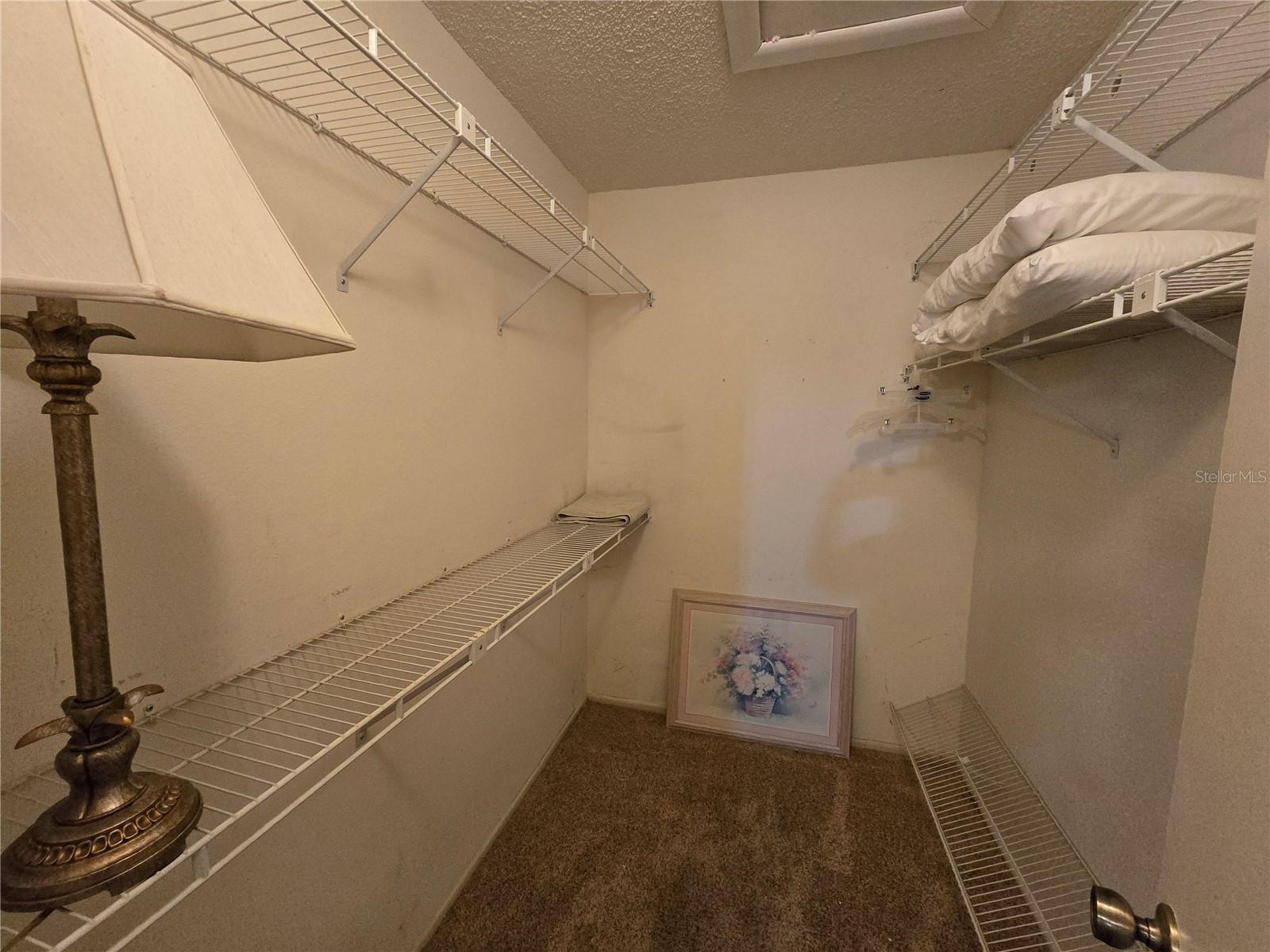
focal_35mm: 13
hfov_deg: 106.2
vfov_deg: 89.9
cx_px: 635
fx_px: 477
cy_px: 476
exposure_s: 1/60
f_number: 2.2
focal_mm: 2.2
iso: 1000
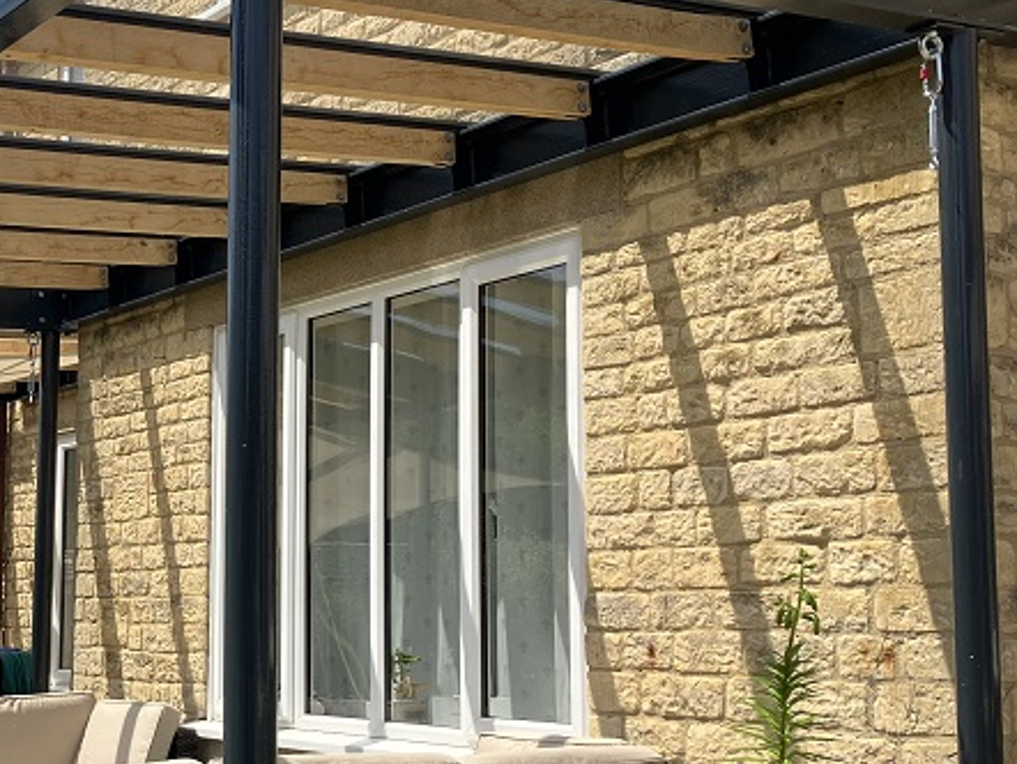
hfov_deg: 32.4
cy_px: 457
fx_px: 1676
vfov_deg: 25.6
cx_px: 140
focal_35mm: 57
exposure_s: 1/1567
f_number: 1.8
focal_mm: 3.99
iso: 32
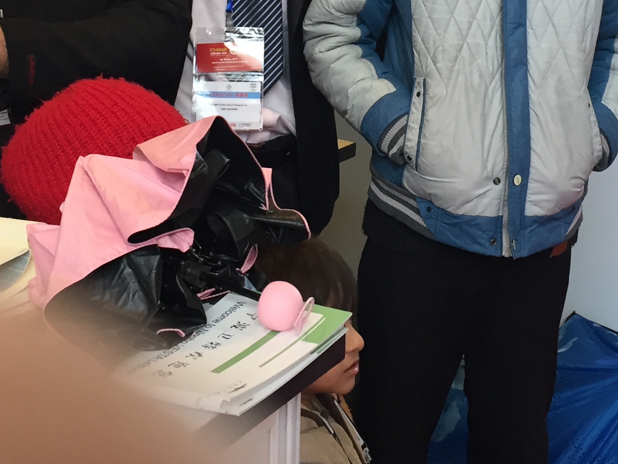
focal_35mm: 71
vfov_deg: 19.9
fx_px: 1268
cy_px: -33
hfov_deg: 27.4
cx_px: 298
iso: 50
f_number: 2.2
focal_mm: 4.15
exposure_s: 1/33
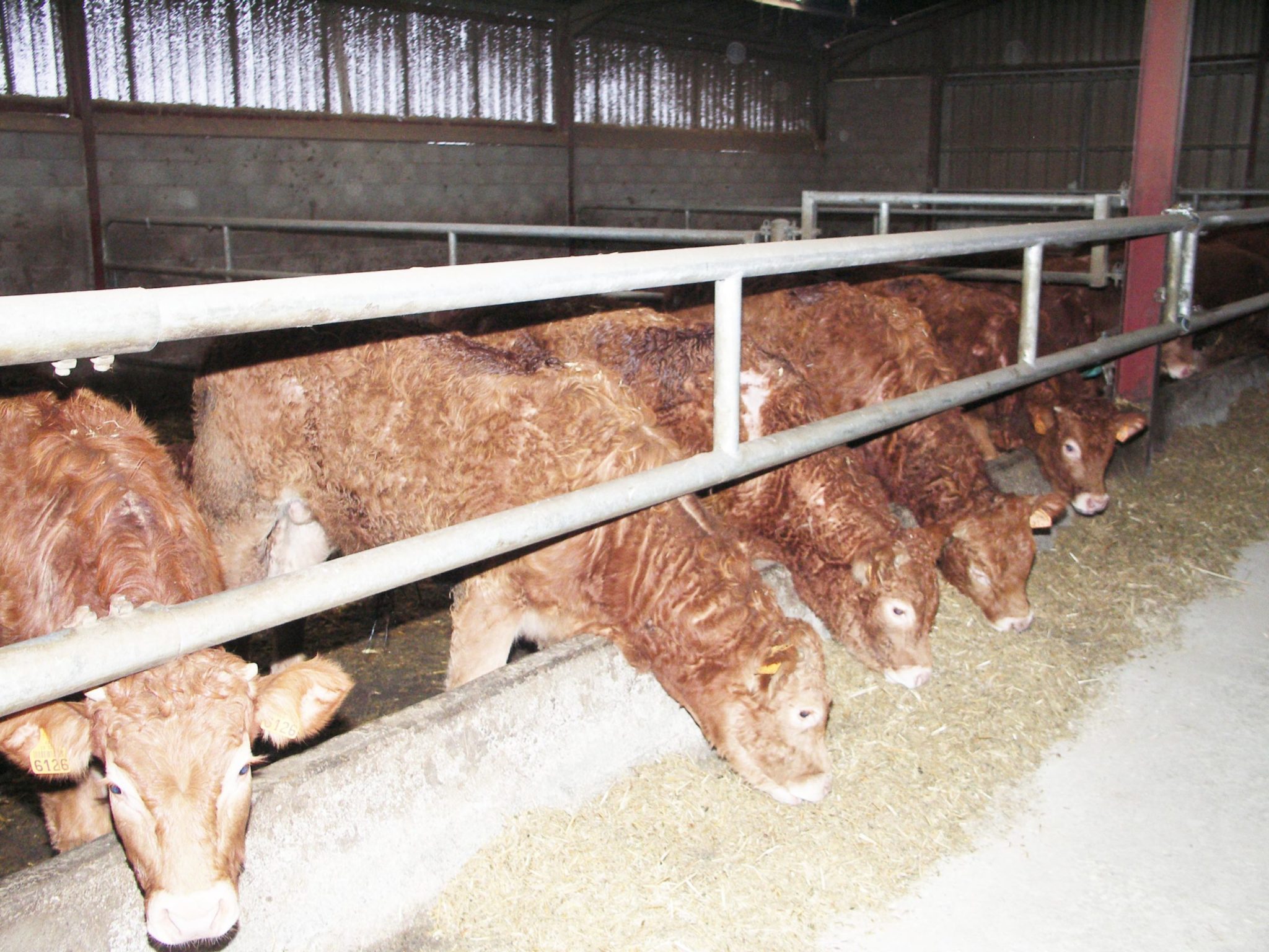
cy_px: 476
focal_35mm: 37
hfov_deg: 50.1
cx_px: 634
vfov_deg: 38.7
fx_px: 1356
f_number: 2.8
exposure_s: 1/50
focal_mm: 9.6
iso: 200
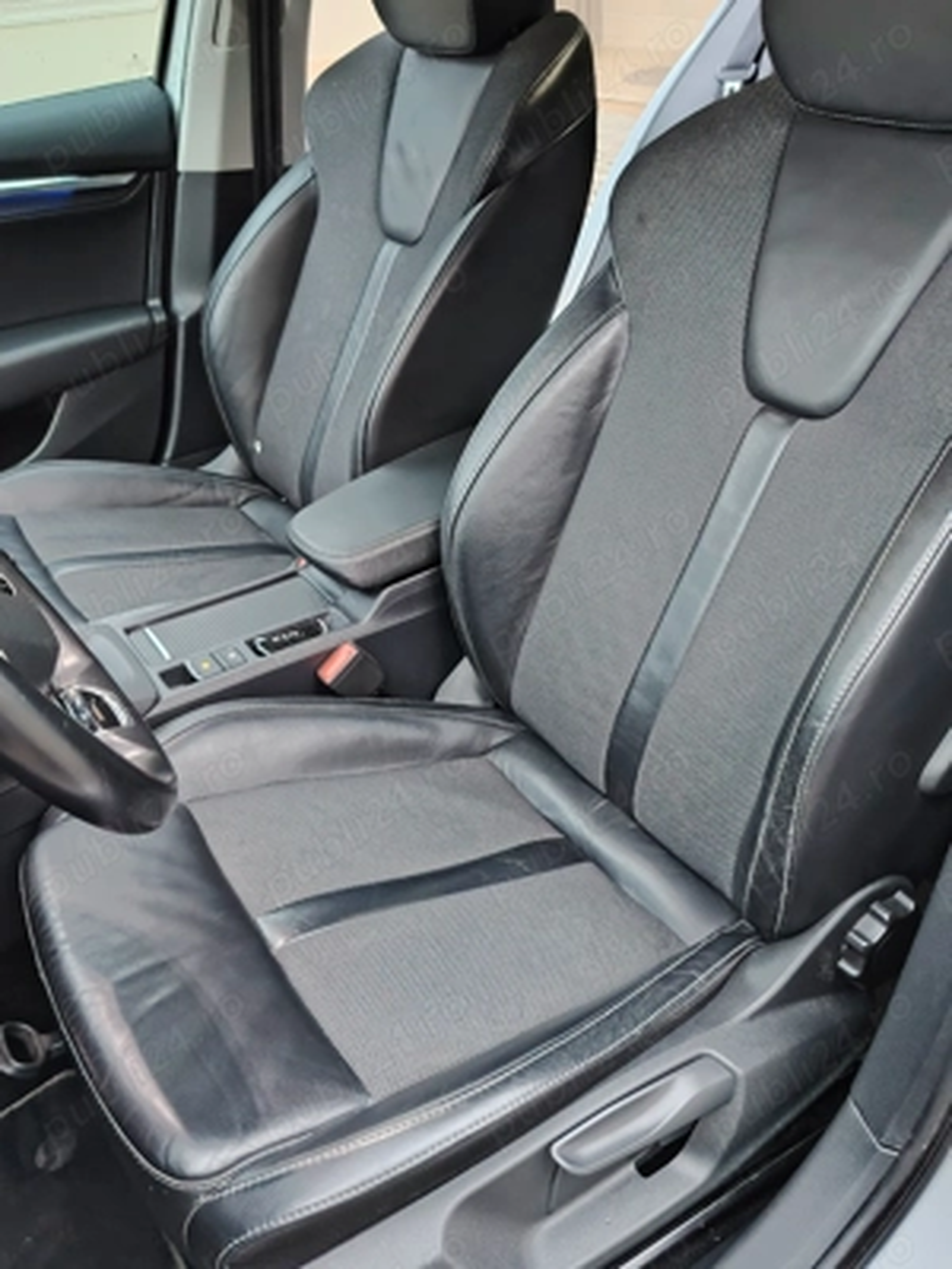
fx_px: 1100
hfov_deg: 46.8
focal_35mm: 30
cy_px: 634
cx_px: 476
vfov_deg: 60.0
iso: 925
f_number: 1.75
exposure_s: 1/25
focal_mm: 5.25
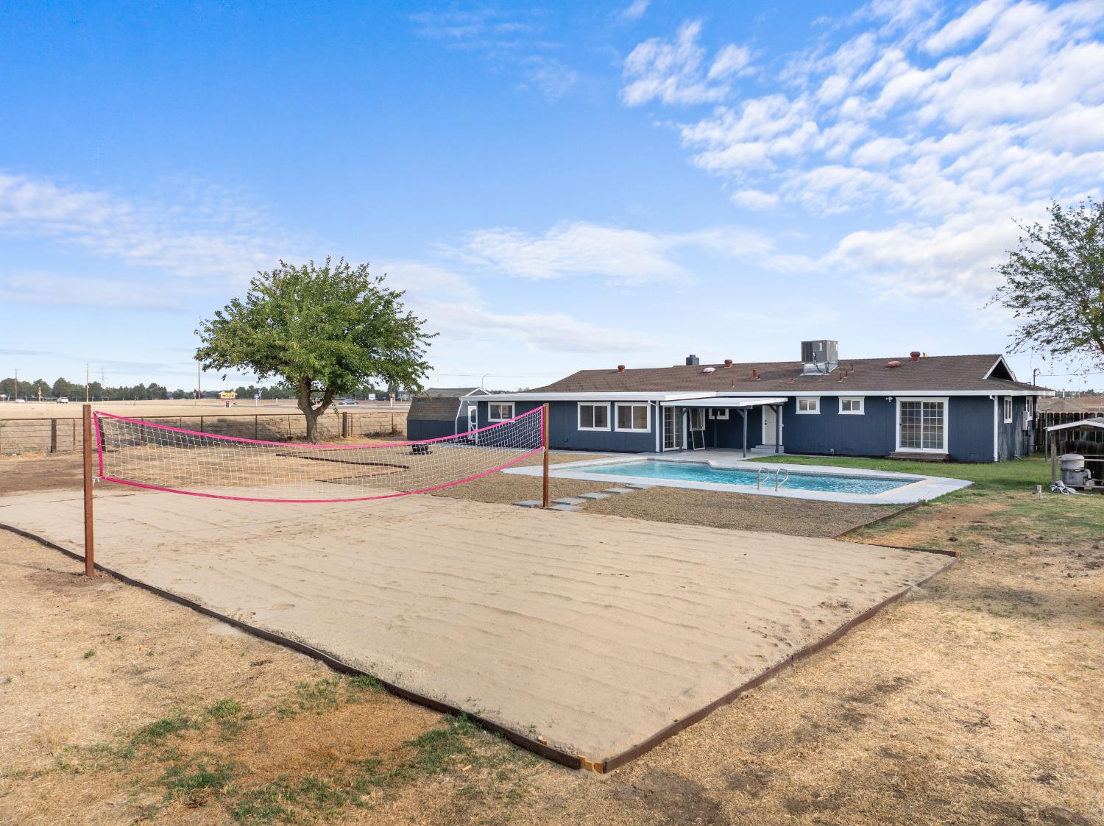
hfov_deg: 71.6
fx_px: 765
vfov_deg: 56.8
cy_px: 413
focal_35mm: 24
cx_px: 552
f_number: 2.8
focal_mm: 12.29
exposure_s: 1/25
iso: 110
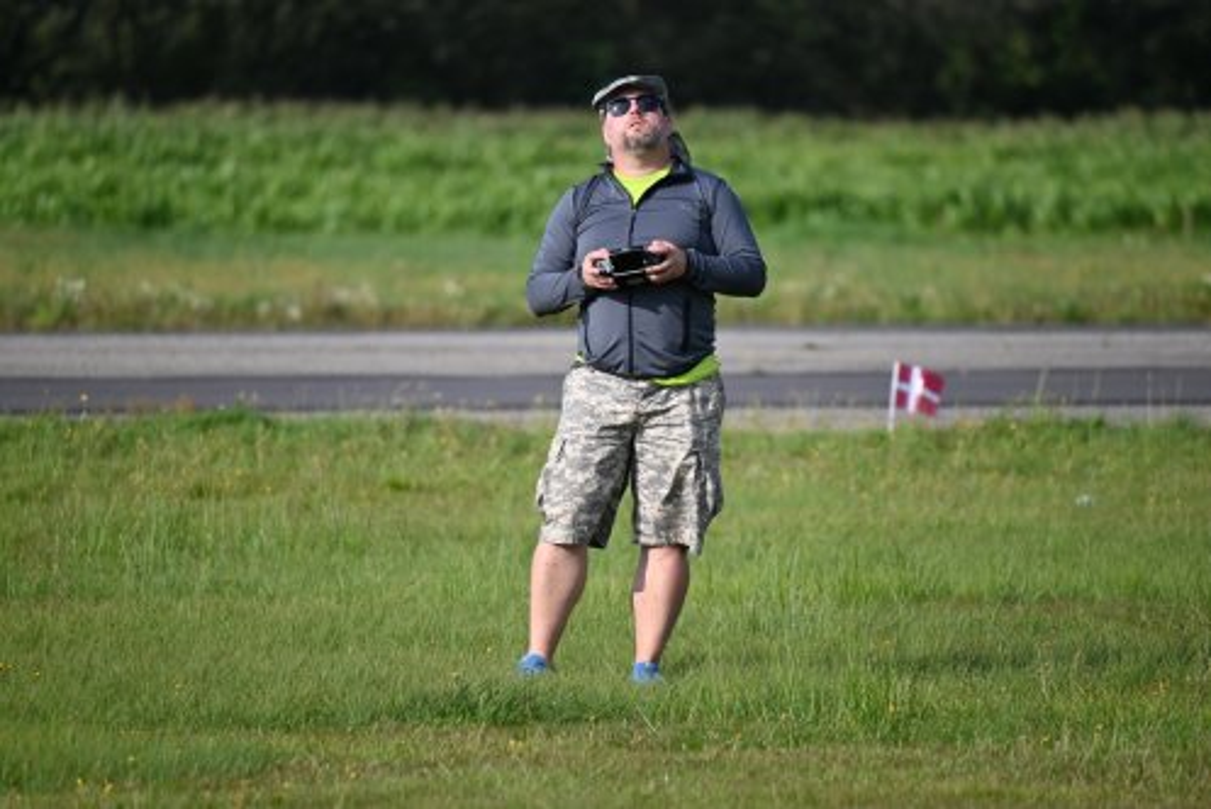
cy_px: 404
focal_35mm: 400
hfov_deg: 5.2
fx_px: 13463
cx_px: 606
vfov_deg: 3.4
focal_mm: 400
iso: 320
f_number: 6.3
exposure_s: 1/1250
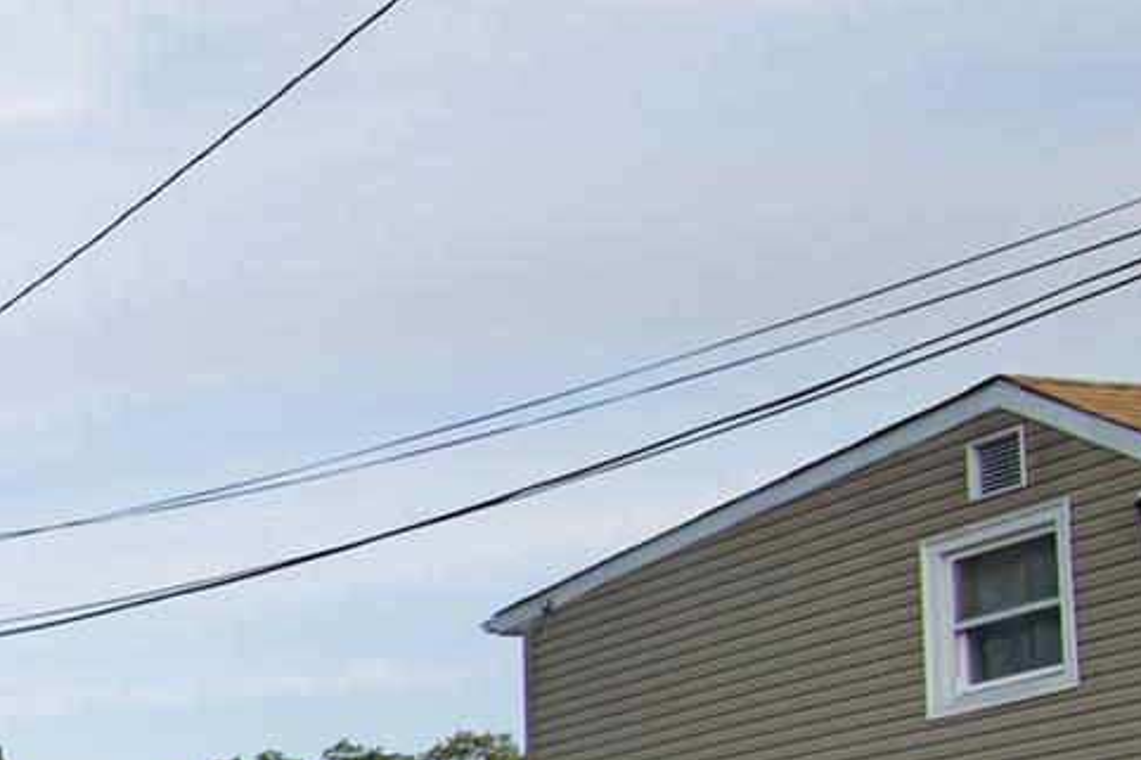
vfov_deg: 18.5
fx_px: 2154
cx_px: -1214
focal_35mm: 68
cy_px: 1006
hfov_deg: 18.1
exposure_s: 1/250
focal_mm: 16
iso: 160
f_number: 8
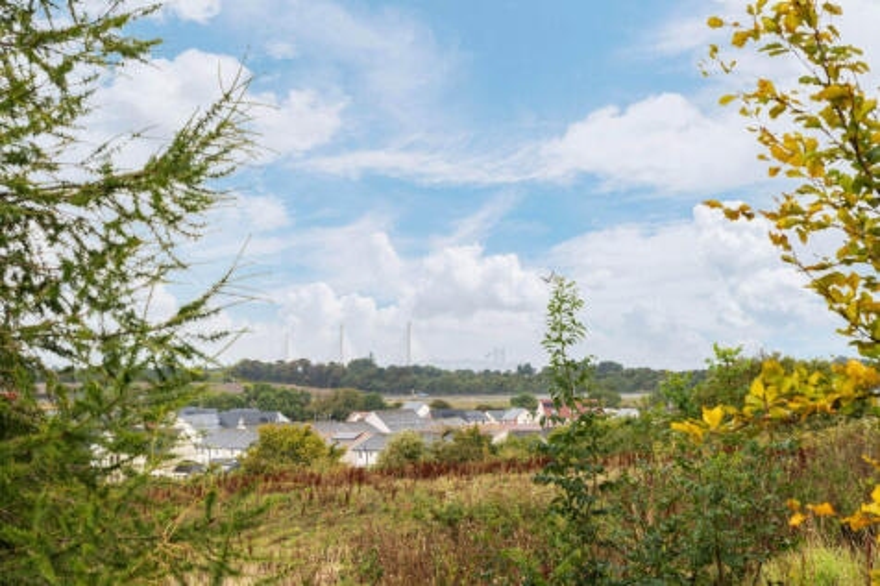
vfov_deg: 13.0
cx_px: 440
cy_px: 293
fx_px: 2566
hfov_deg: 19.5
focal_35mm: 105
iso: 320
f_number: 9
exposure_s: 1/400
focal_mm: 70
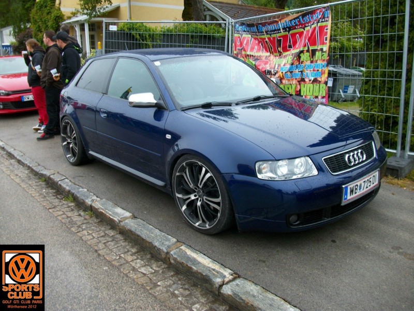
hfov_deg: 54.0
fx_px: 407
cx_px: 207
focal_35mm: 34
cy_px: 156
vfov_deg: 41.8
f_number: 2.9
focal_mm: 5.7
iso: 80
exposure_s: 1/188
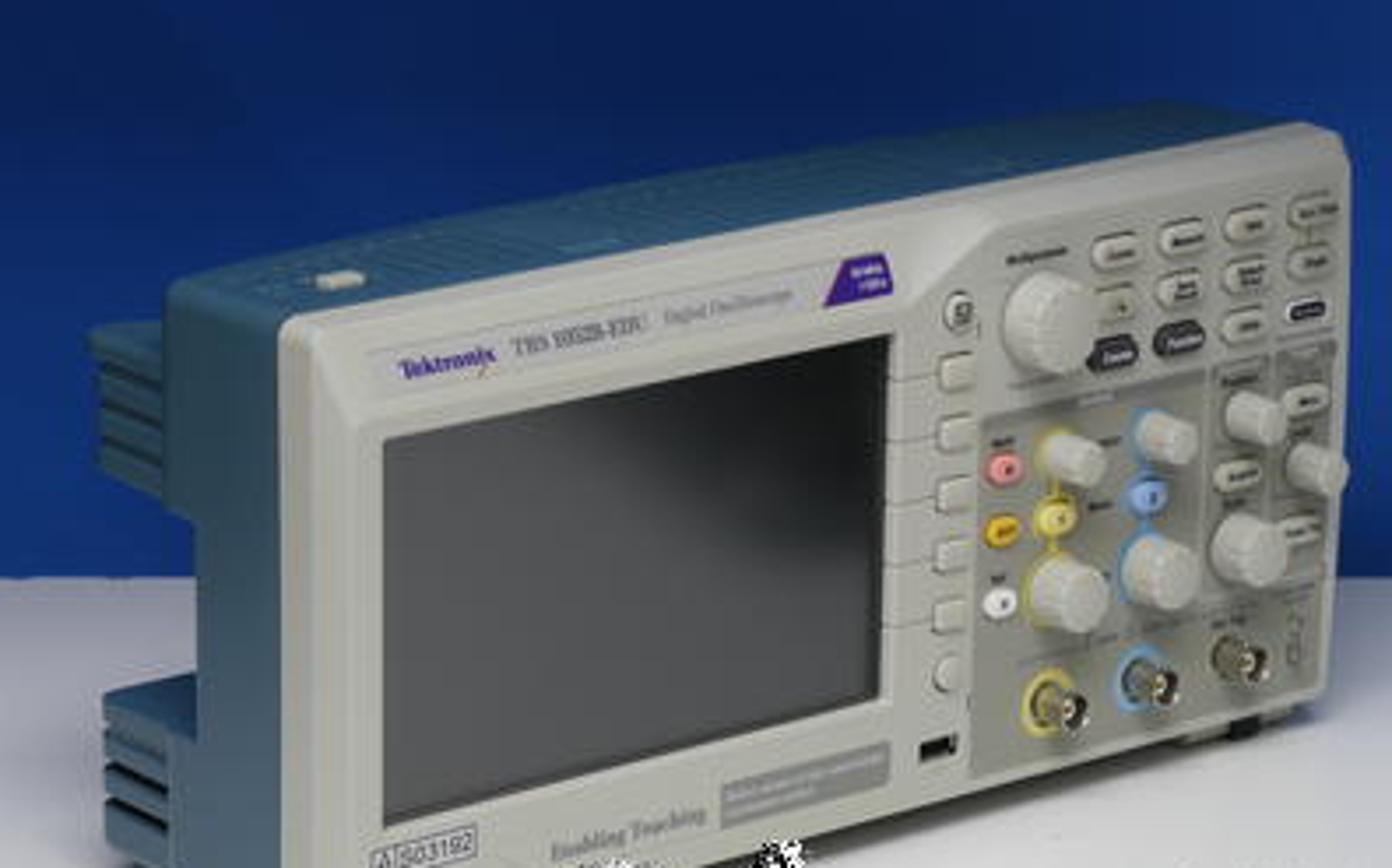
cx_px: 696
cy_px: 513
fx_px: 6256
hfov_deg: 12.7
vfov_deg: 7.9
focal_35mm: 165
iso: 400
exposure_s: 1/8
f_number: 11
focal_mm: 77
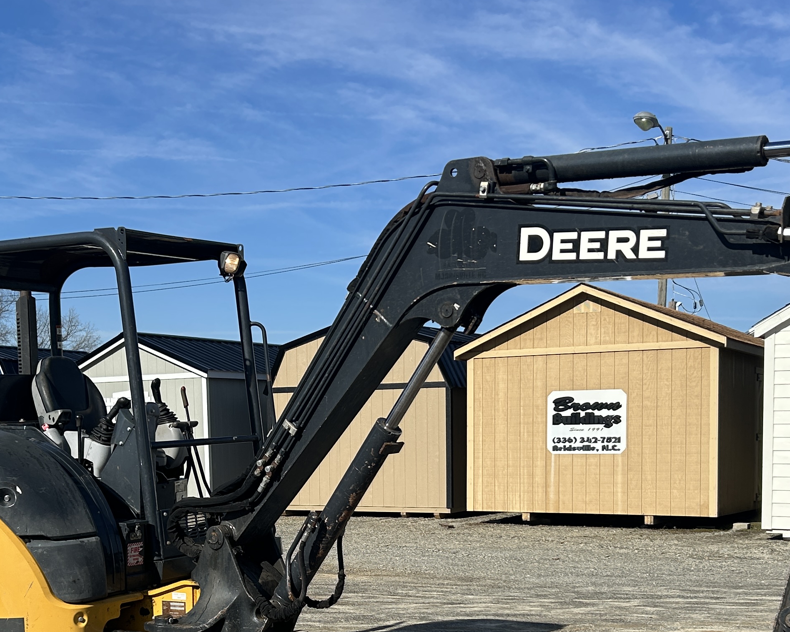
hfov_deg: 34.7
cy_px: 498
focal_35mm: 54
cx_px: 344
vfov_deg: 27.6
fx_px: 1263
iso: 50
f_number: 1.5
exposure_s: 1/5076
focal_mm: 5.7
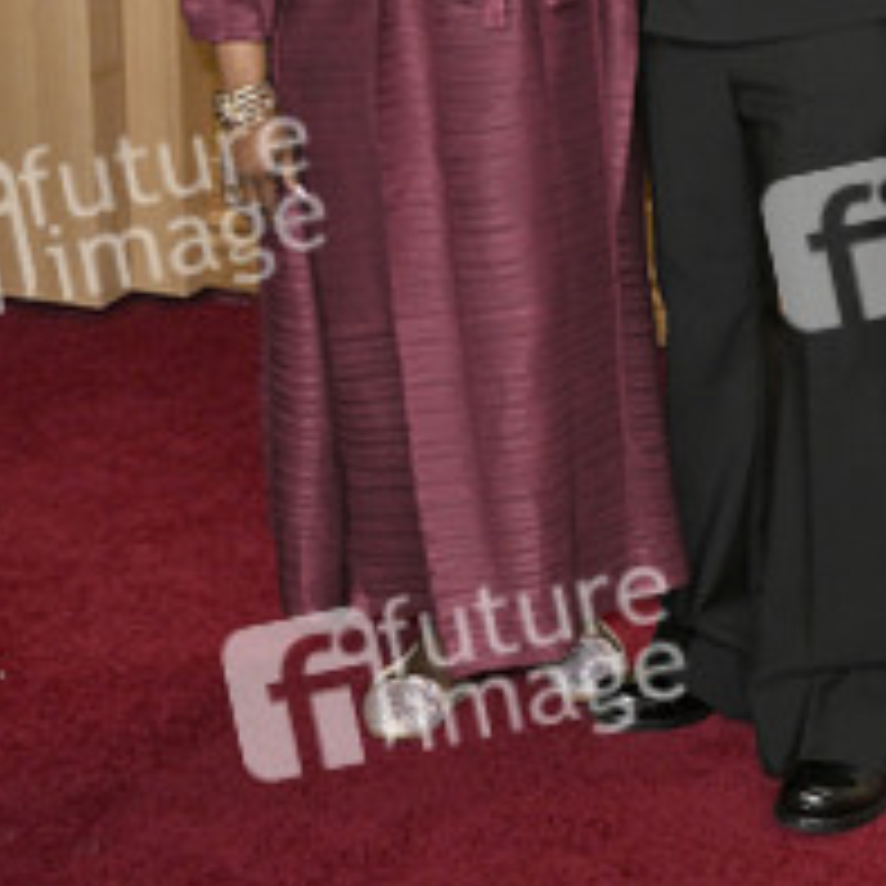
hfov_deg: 21.3
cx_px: 585
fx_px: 2346
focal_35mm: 81
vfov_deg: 20.7
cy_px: 0
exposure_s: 1/320
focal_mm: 47
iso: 2500
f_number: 5.6
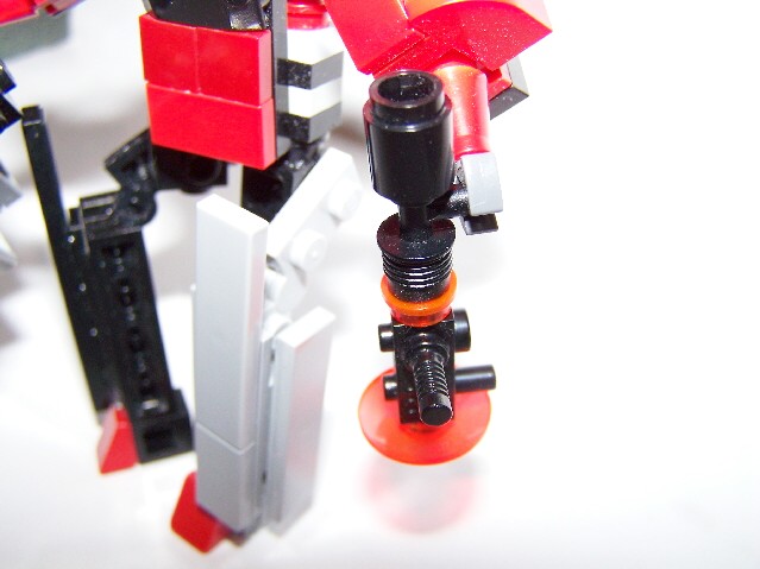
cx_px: 380
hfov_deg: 49.0
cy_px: 284
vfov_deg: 37.7
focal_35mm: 38
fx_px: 834
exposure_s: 1/60
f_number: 2.8
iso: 80
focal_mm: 6.3
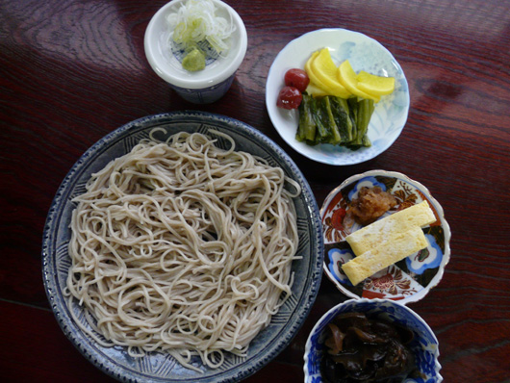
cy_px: 192
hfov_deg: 63.4
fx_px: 413
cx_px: 255
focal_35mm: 28
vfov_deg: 49.8
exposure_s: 1/8
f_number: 2.8
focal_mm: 4.6
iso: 200
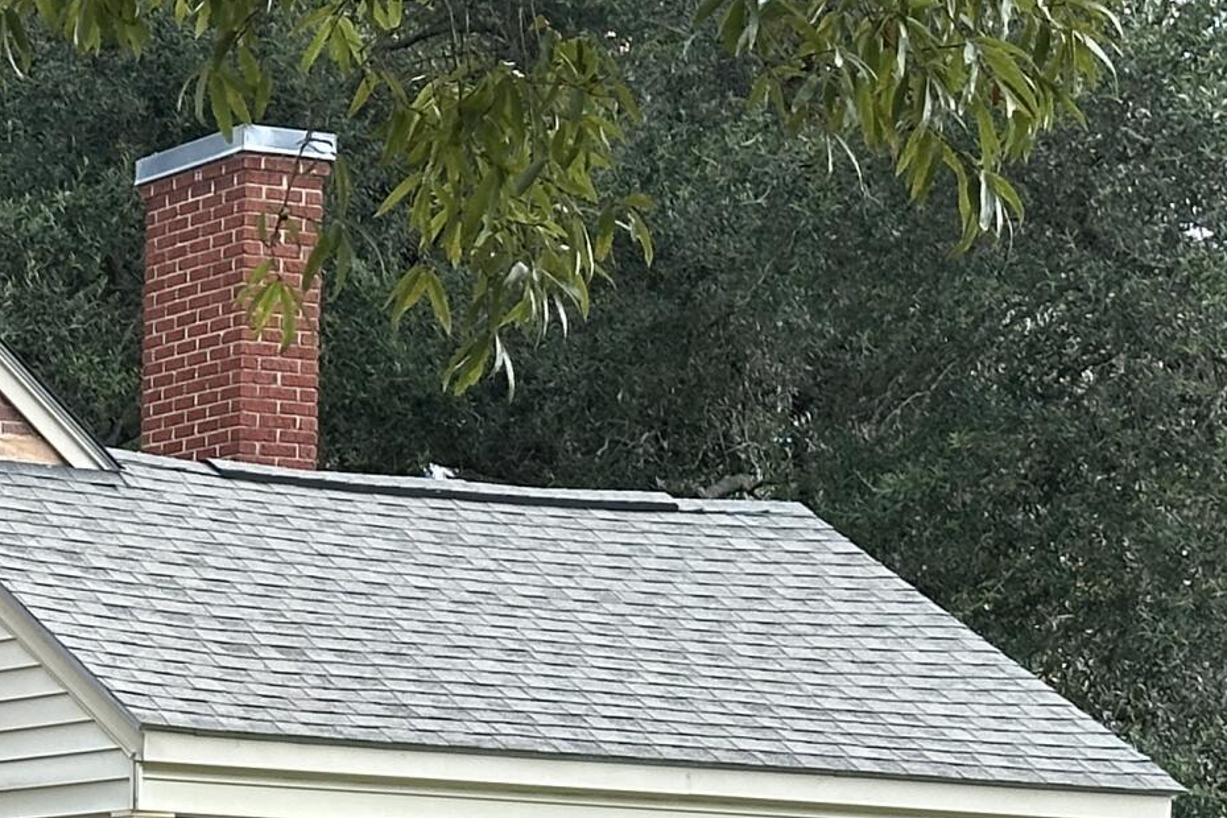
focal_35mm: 161
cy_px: 867
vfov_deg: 8.5
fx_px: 5487
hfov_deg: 12.3
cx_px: -456
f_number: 1.78
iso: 64
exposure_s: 1/745
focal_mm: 6.86
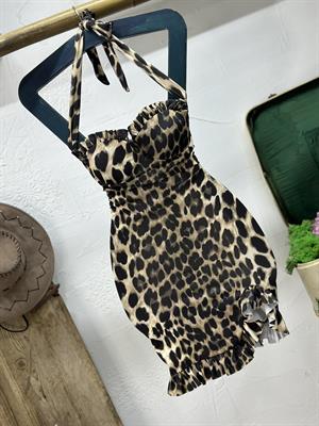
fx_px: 590
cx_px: 160
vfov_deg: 39.7
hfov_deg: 30.3
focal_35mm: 48
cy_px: 213
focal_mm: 6.86
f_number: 1.78
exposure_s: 1/100
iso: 80
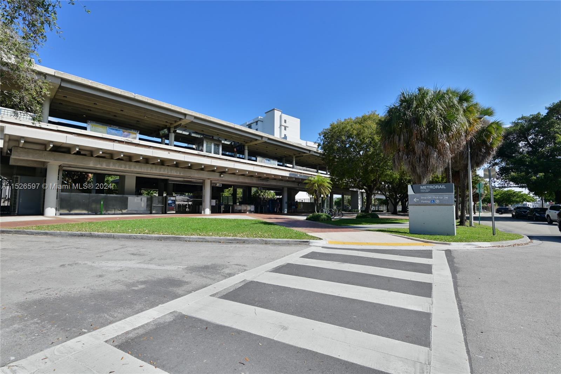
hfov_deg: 96.7
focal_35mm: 16
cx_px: 280
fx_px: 249
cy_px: 187
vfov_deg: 73.7
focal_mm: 16
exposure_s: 1/125
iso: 100
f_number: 9
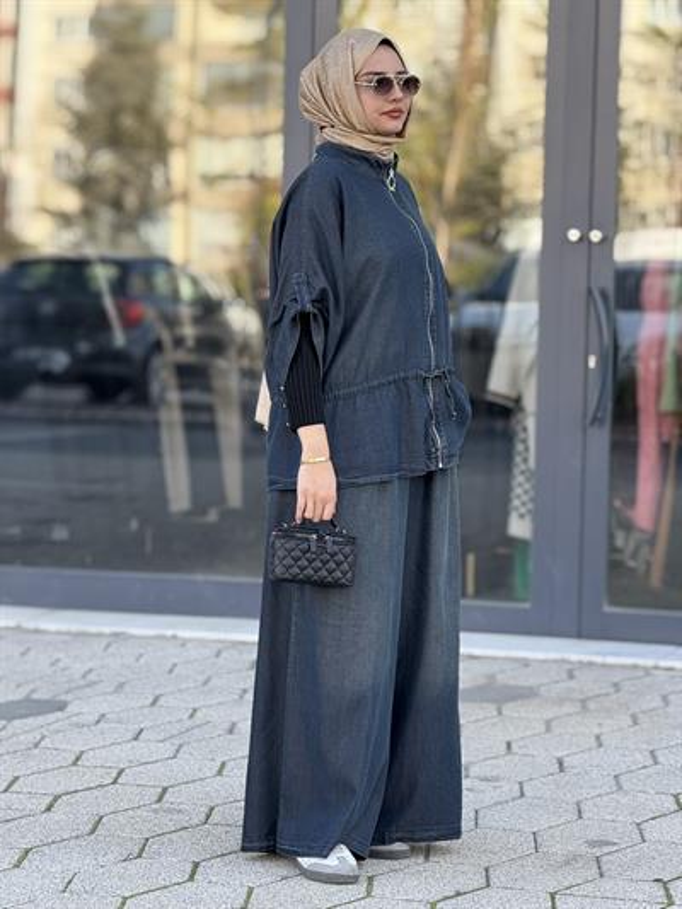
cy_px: 454
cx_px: 341
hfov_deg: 12.4
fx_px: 3151
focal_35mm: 120
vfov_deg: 16.4
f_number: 2.8
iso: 50
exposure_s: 1/152
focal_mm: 15.66
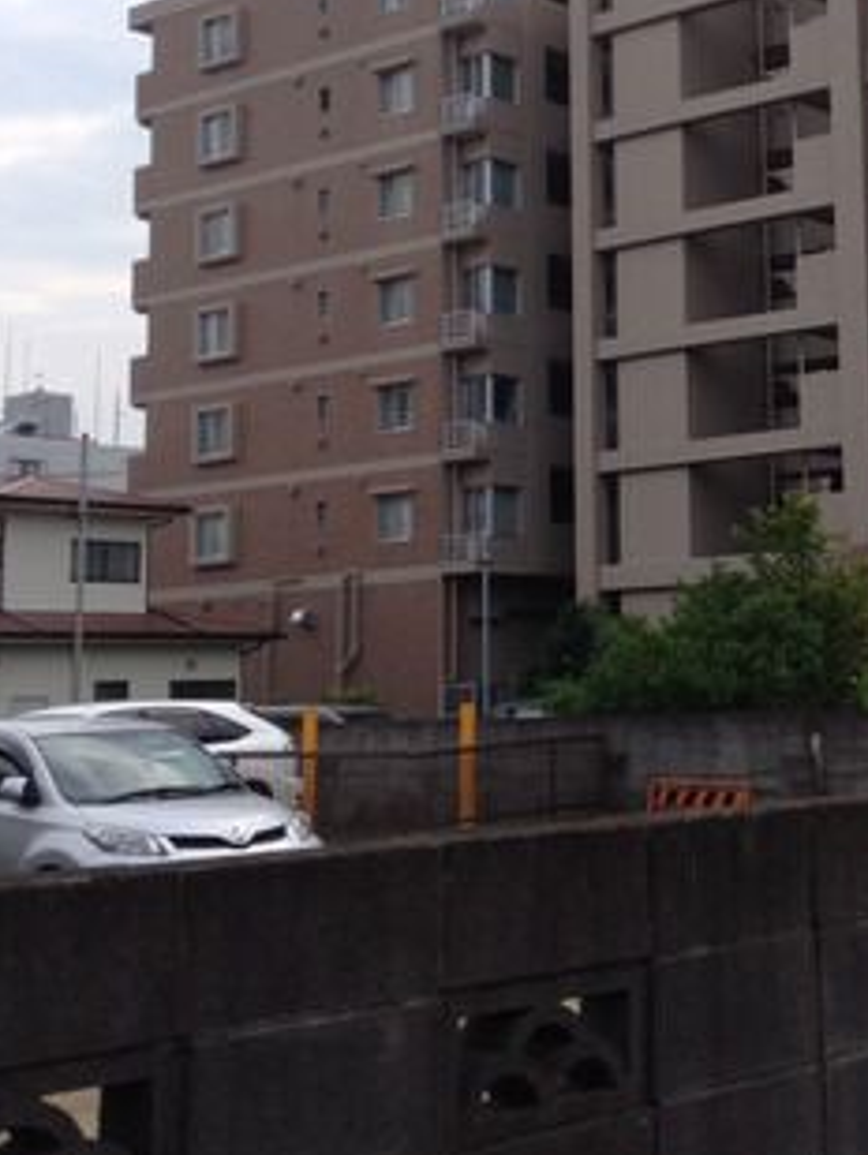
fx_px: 2272
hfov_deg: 21.1
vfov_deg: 28.3
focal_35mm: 68
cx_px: 801
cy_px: 359
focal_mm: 4.28
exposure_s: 1/1062
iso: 50
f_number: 2.4
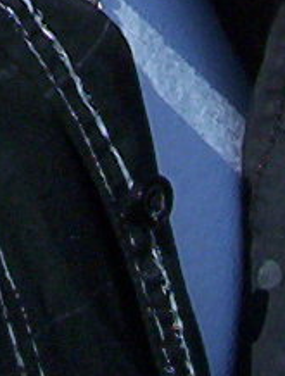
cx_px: -31
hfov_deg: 4.6
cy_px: -645
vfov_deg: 5.8
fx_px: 3514
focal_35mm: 322
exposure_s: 1/916
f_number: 5.17
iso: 100
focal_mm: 5.77
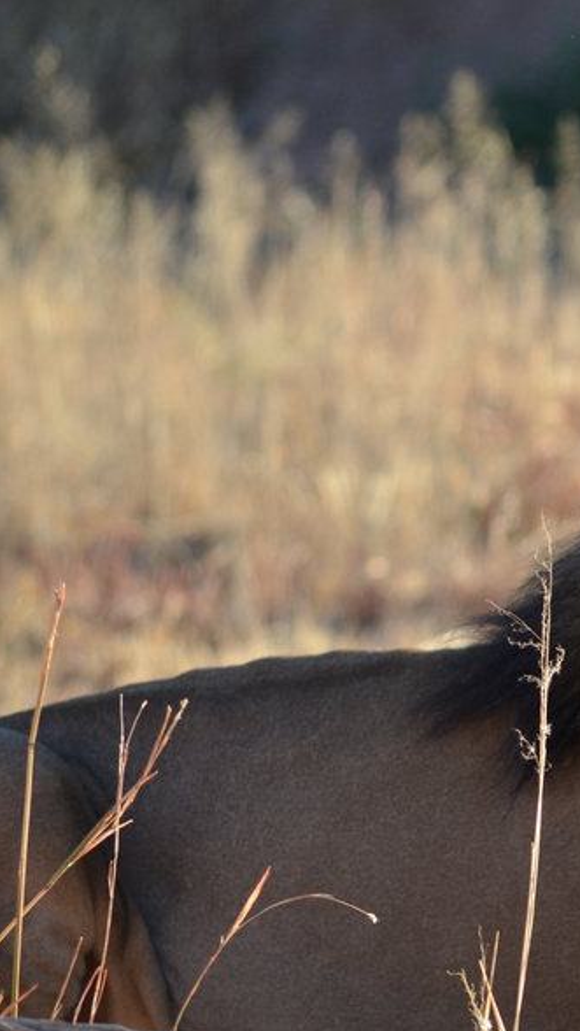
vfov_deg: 3.8
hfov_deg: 2.2
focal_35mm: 563
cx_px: 964
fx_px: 15388
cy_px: 742
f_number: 5.6
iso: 400
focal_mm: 165
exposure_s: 1/500
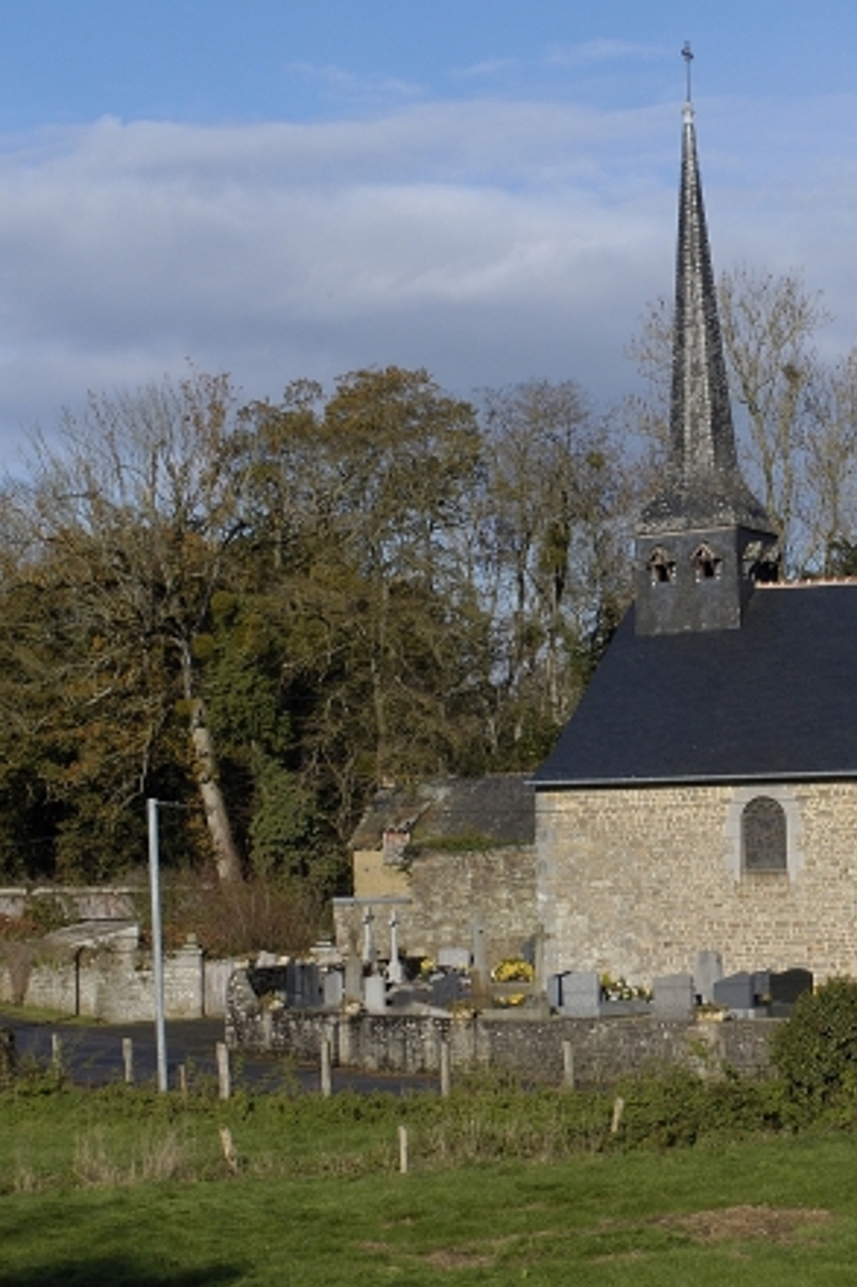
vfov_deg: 22.9
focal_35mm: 89
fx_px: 3180
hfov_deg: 15.1
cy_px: 690
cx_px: 813
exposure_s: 1/250
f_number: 11
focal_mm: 34
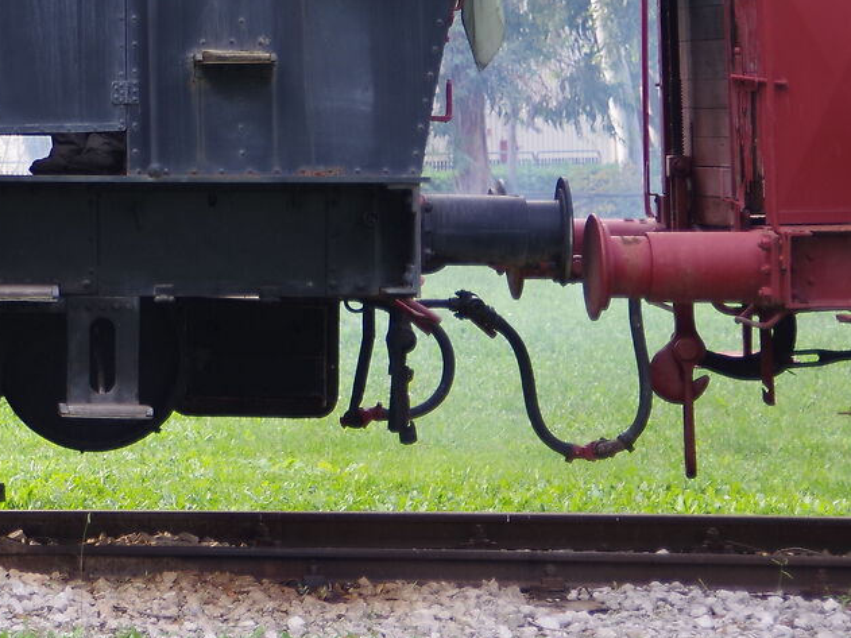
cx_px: -495
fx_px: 4768
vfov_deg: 7.6
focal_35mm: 194
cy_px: -24
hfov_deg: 9.8
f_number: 2.8
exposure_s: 1/160
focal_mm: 53
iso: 200
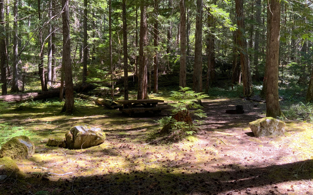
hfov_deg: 61.2
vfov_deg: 40.6
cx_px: 155
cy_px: 97
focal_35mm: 31
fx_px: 264
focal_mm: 3
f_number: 1.8
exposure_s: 1/122
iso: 32
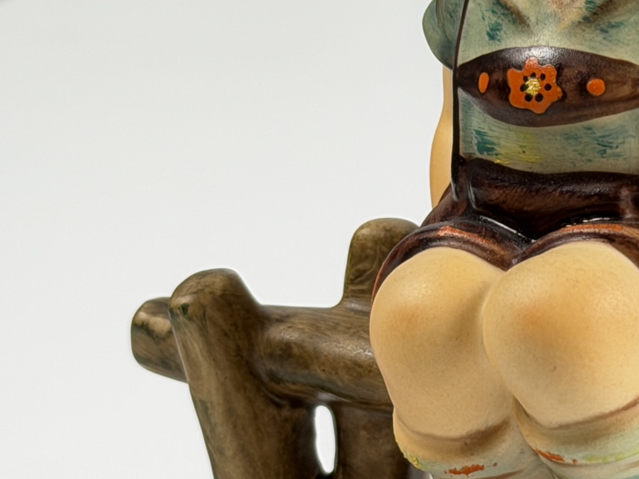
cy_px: 171
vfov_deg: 7.8
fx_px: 3526
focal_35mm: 191
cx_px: 505
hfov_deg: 10.3
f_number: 1.78
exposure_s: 1/100
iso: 64
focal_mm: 6.76
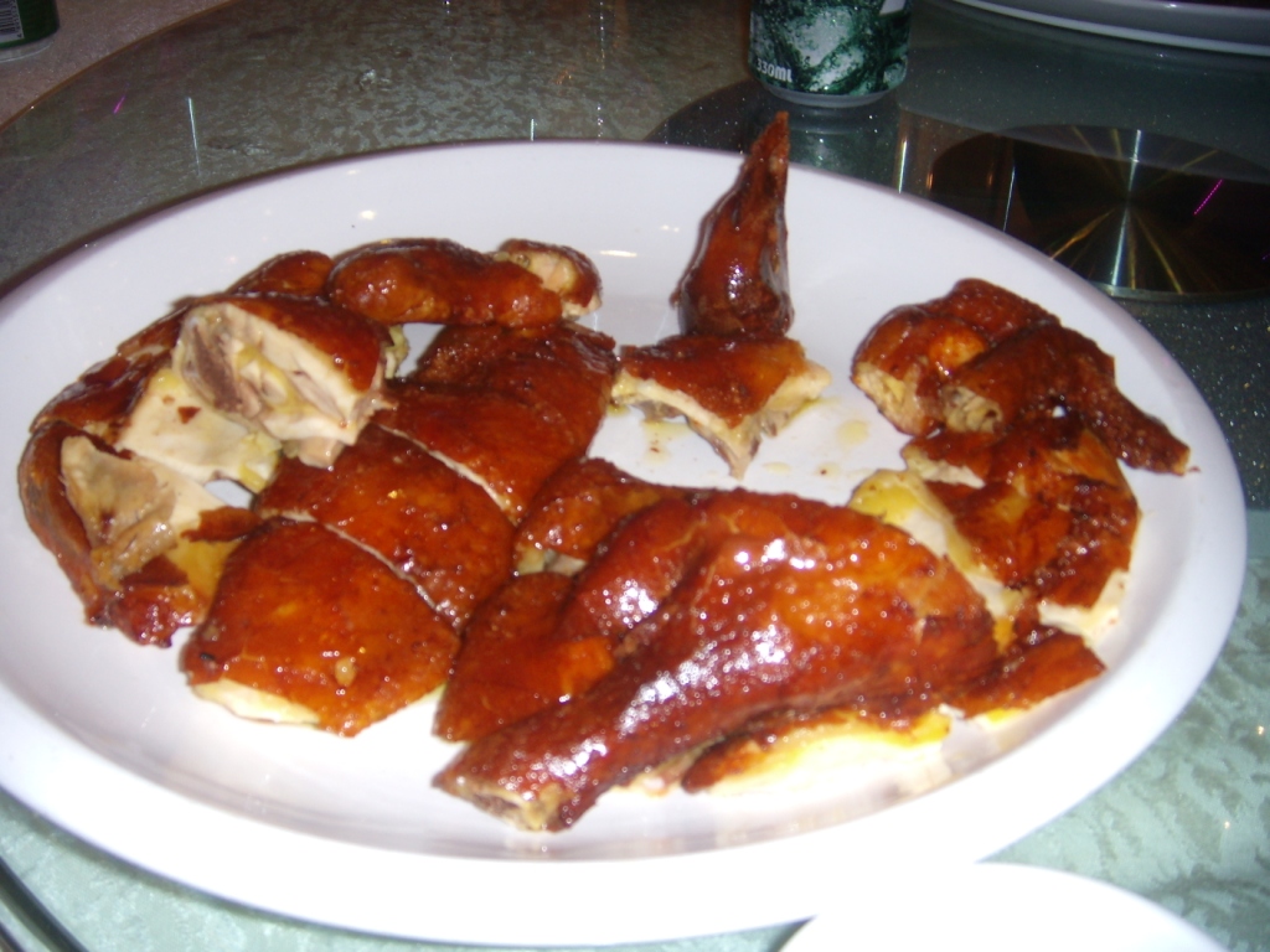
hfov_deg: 49.0
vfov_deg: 37.7
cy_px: 476
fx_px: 1394
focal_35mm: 38
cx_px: 635
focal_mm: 6.4
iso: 64
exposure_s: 1/60.2
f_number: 3.5
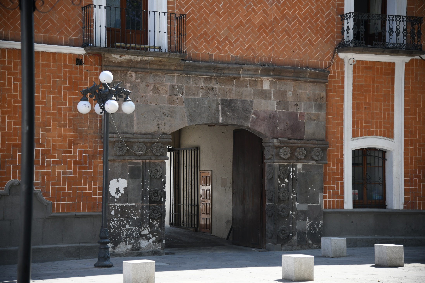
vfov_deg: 17.5
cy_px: 142
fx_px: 921
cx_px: 212
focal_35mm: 78
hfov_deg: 26.0
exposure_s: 1/2500
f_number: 4
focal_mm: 78
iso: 800
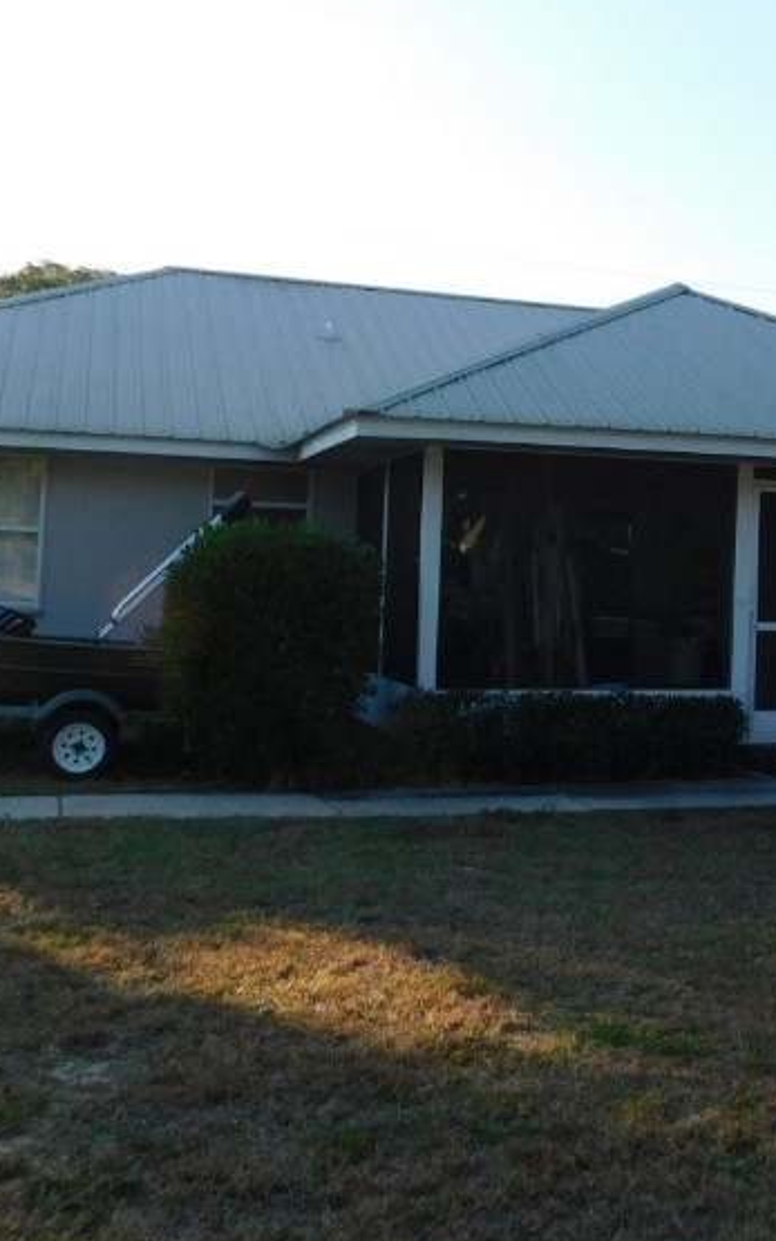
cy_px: 476
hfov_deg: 27.6
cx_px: 700
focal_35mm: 45
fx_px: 1522
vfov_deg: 44.1
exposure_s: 1/800
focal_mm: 4
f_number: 3
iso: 125
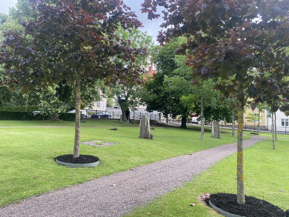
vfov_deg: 53.1
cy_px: 108
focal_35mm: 26
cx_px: 144
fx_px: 217
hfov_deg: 67.3
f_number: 1.8
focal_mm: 4.25
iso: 32
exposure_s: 1/446
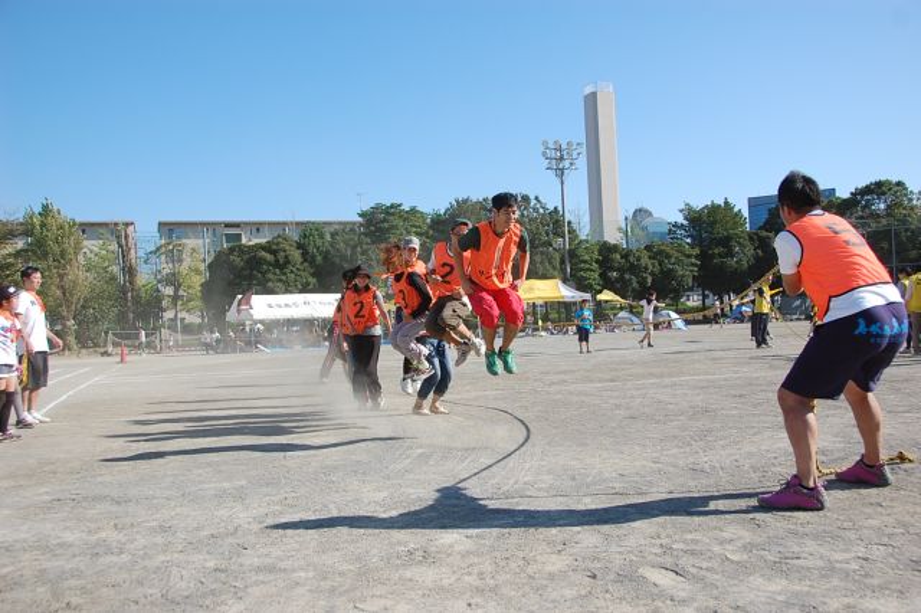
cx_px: 460
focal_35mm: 33
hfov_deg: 57.2
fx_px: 844
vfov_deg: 39.9
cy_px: 306
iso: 200
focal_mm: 22
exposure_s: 1/1000
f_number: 4.5
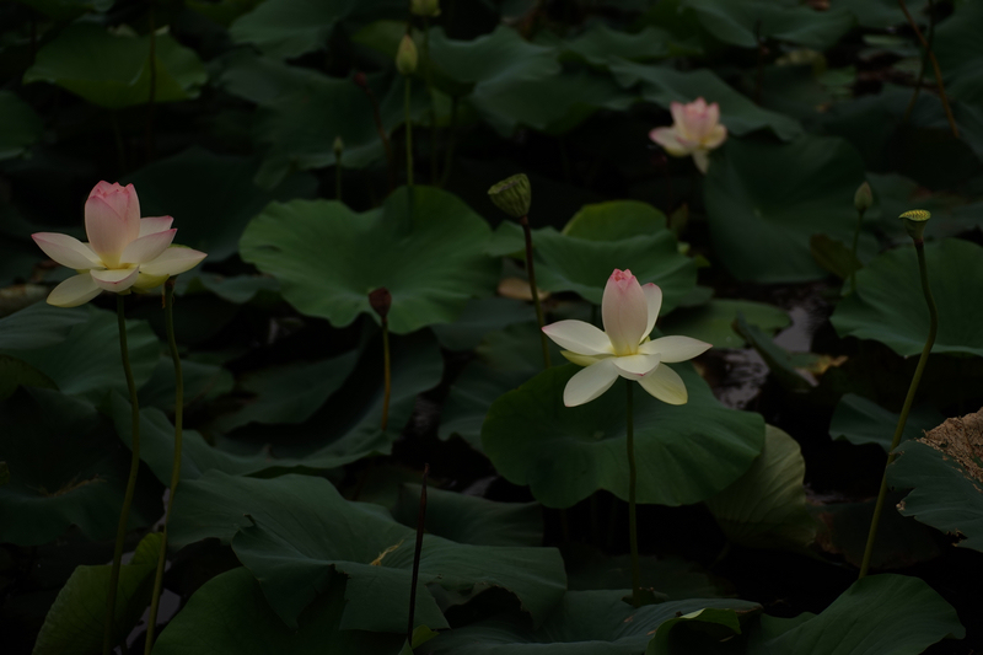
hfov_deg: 22.6
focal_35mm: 90
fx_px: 2457
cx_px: 492
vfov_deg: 15.2
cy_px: 328
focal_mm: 90
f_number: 2.8
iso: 100
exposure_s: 1/2000
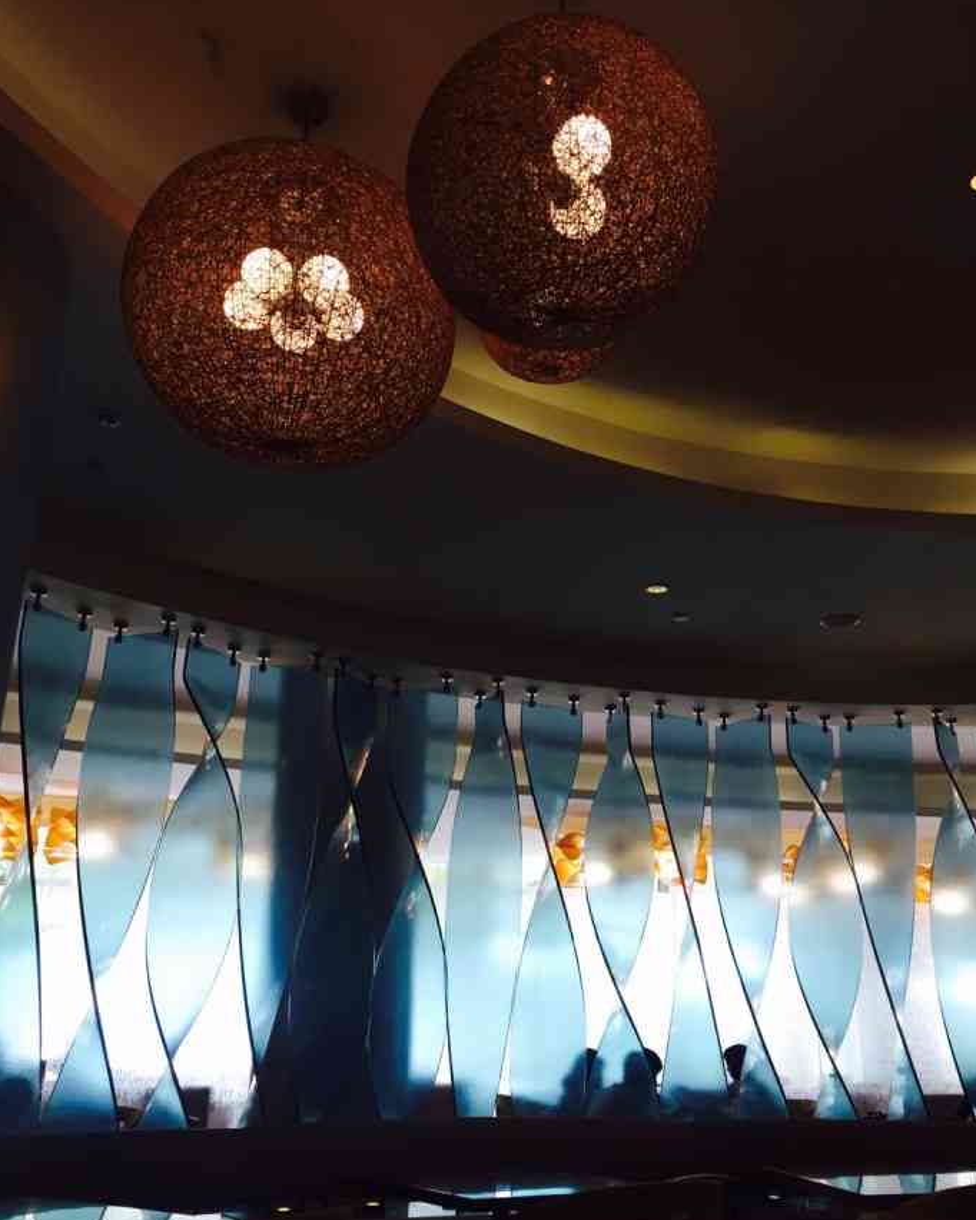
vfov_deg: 57.1
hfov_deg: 47.1
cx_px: 497
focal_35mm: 31
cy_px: 661
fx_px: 1119
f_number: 2.2
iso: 40
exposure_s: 1/33
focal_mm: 4.15
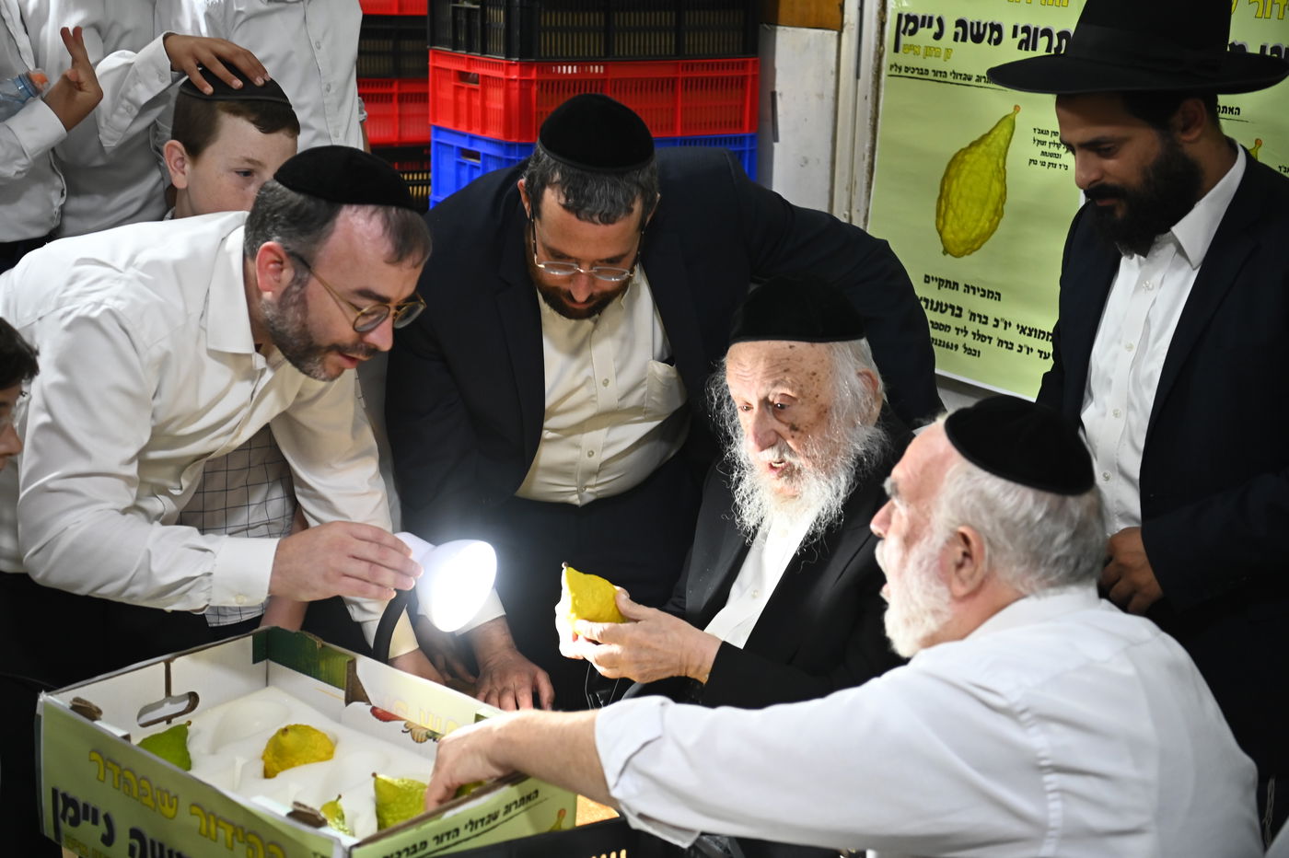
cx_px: 644
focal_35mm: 52
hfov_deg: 38.2
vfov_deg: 26.0
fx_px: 1861
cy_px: 429
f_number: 3.5
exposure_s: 1/250
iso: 2000
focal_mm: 52
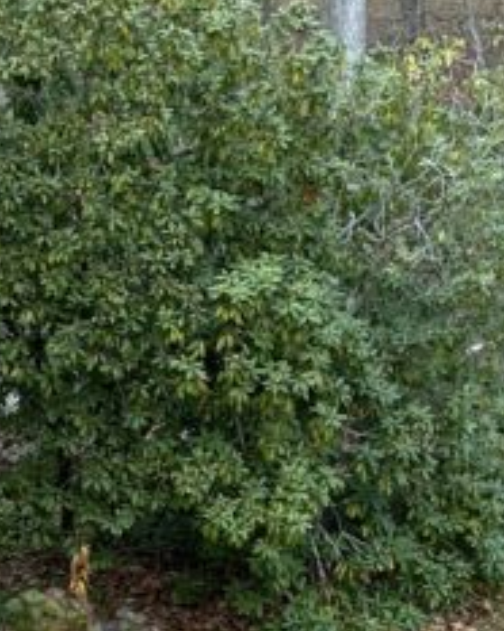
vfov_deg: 17.7
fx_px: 1923
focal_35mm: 103
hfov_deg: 14.9
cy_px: 764
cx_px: 173
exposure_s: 1/229
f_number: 1.78
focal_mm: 6.86
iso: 64
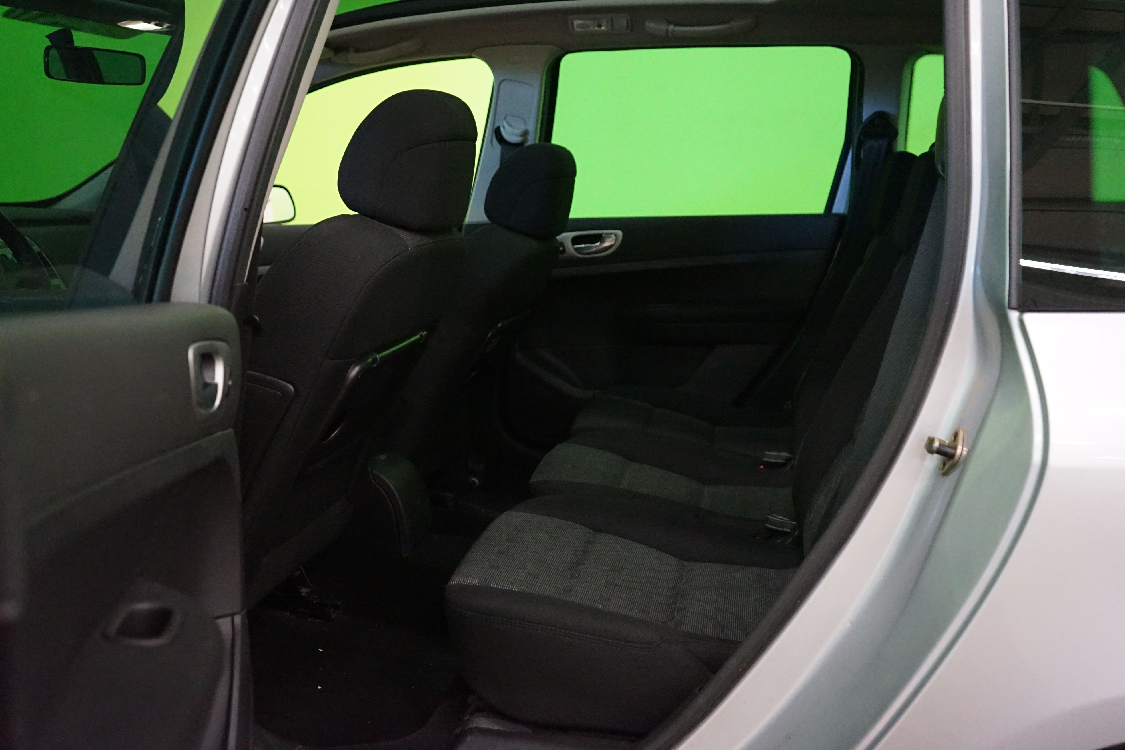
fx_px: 969
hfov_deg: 60.3
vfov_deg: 42.3
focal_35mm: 31
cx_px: 562
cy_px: 375
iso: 6400
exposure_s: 1/60
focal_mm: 31
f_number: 4
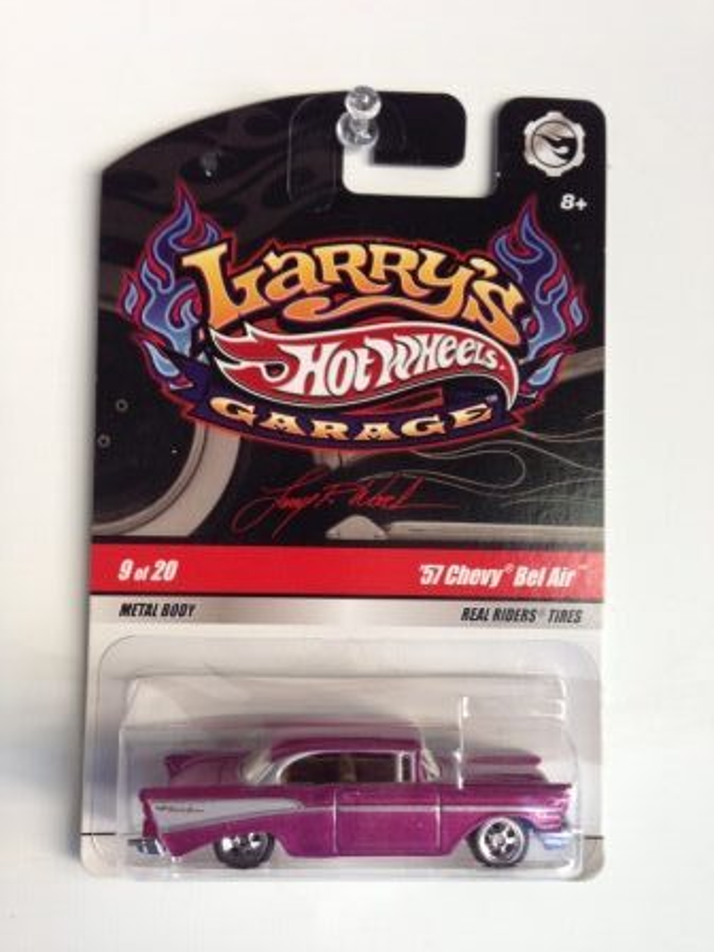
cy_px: 476
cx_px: 357
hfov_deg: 42.9
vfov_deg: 55.4
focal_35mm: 33
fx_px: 908
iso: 50
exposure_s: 1/30
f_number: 2.4
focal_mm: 4.12
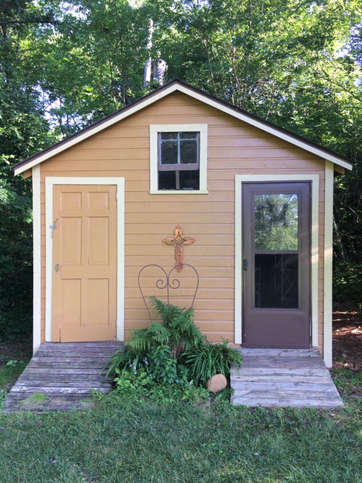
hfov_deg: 48.2
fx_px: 404
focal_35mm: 29
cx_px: 181
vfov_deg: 61.7
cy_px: 242
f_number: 2.2
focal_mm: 4.15
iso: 32
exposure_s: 1/60
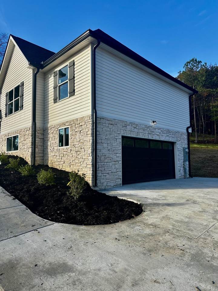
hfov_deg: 56.8
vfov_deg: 71.6
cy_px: 146
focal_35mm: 24
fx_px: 202
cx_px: 109
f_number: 1.78
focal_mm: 6.86
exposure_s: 1/1751
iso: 80
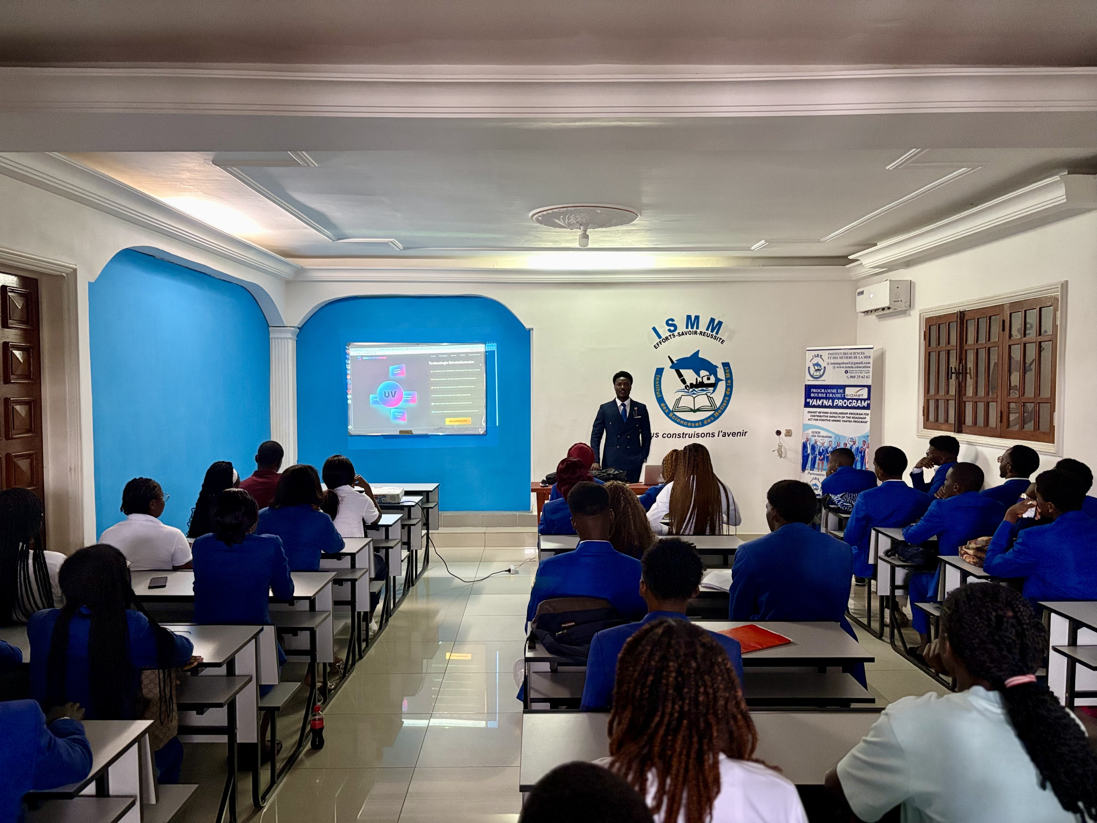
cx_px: 548
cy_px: 412
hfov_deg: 67.3
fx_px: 824
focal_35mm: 26
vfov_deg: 53.1
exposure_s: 1/33
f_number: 1.6
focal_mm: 5.96
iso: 500
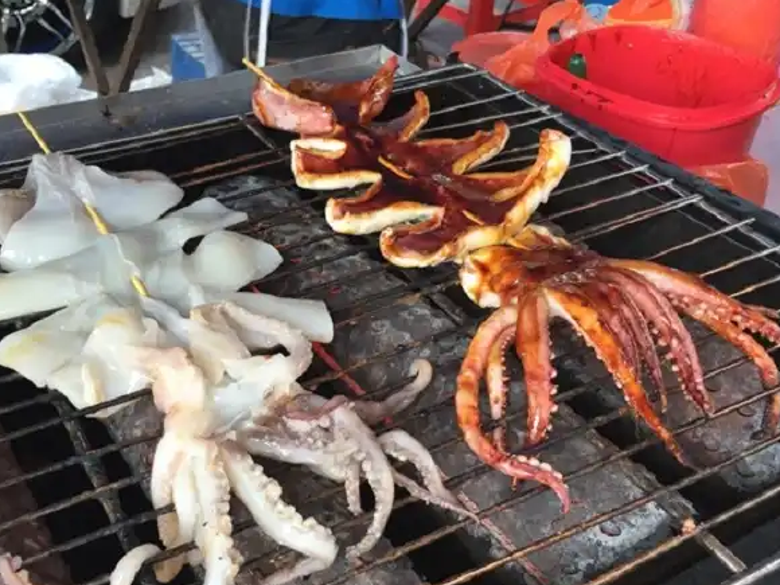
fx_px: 901
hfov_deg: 46.6
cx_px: 323
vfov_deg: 35.9
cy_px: 325
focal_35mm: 40
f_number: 2.2
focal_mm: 4.15
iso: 50
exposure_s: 1/120
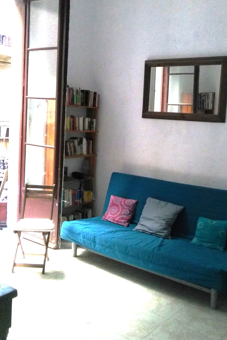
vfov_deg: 50.6
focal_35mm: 38
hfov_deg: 35.0
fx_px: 359
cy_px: 156
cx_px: 124
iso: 800
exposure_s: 1/30
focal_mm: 2.34
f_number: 2.2
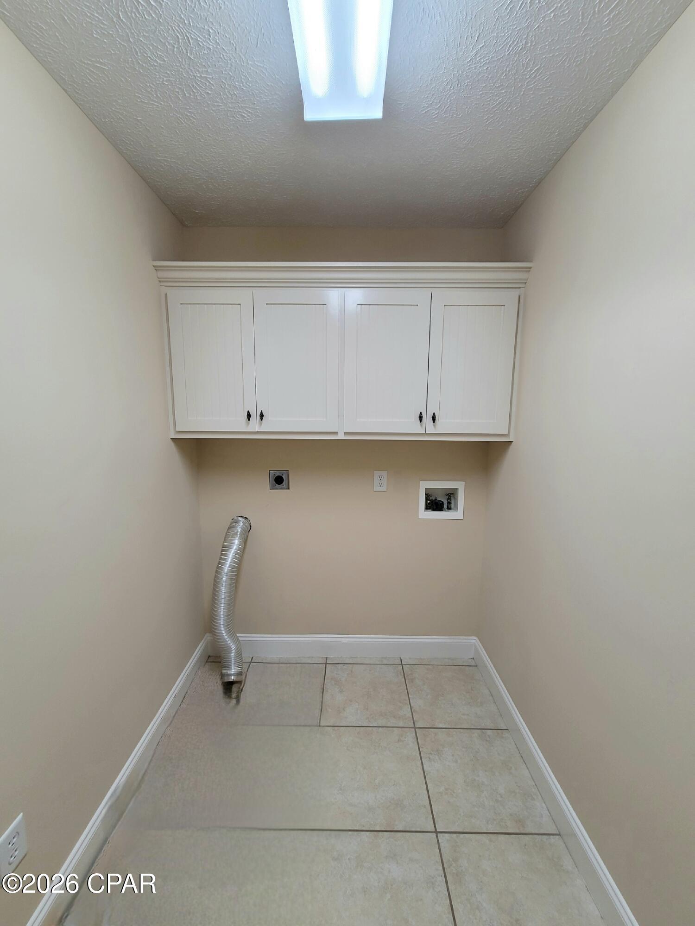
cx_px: 348
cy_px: 463
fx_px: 348
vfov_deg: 106.2
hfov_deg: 89.9
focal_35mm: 13
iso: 100
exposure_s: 1/60.2
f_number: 2.2
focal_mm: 2.2
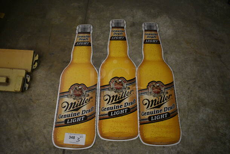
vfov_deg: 43.7
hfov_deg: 61.9
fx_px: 192
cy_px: 77
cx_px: 115
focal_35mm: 30
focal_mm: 20
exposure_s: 1/125
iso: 3600
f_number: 3.8
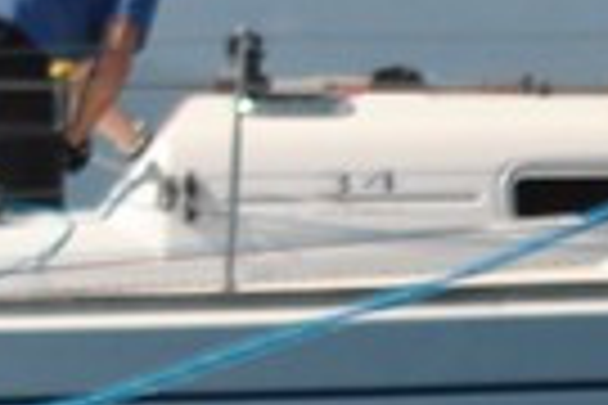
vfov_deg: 1.0
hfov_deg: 1.5
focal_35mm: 1349
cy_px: 356
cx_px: -635
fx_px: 22787
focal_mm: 135
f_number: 5
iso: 200
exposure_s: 1/1600
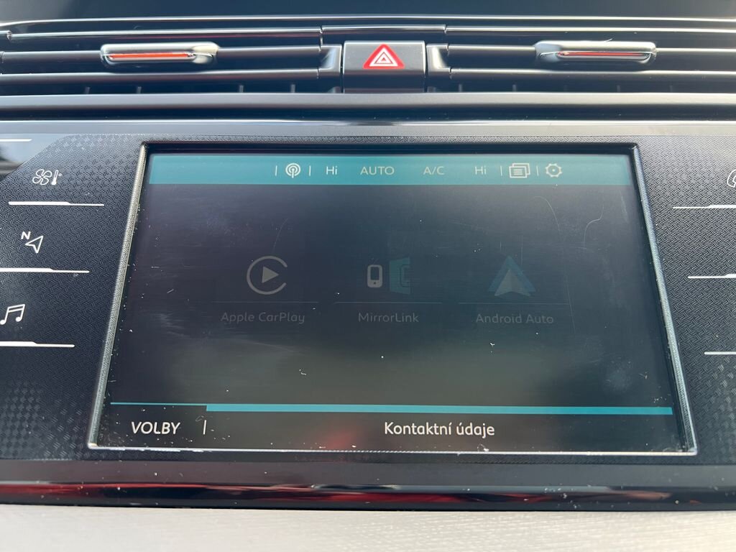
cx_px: 368
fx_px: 553
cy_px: 276
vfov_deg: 53.1
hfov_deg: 67.3
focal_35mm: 26
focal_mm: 5.7
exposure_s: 1/75
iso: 125
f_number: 1.5
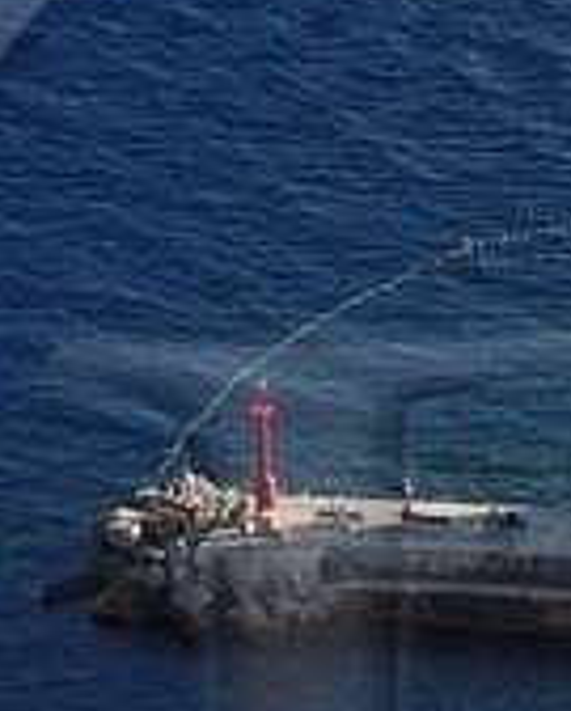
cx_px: 1214
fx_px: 24438
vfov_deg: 1.7
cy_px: 1039
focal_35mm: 1160
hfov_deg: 1.3
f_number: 13
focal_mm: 130
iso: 200
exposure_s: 1/160
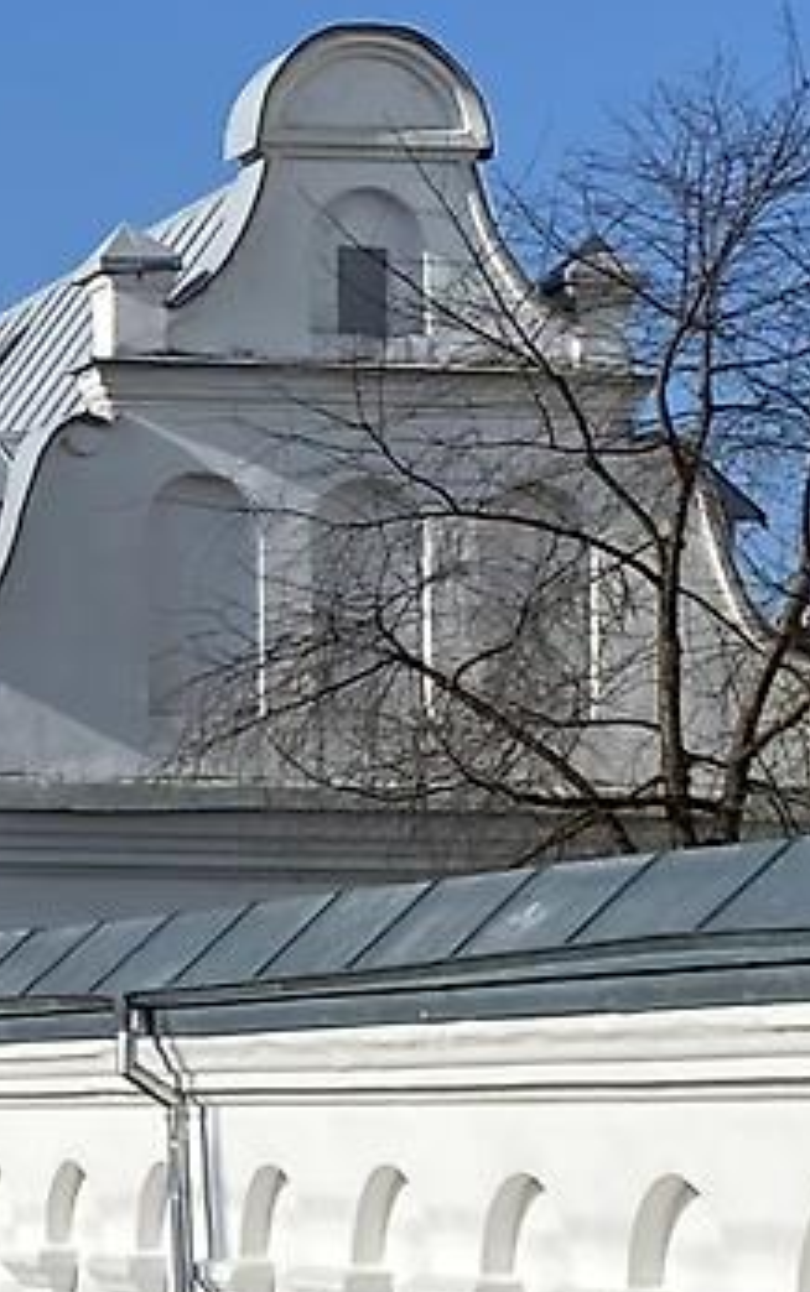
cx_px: -149
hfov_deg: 13.4
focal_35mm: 95
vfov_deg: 21.3
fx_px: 3350
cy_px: 108
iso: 32
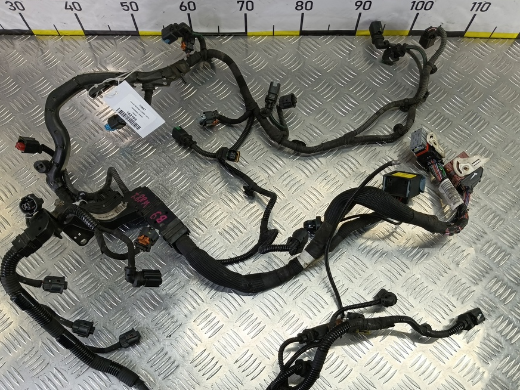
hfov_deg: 65.3
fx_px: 406
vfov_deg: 51.1
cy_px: 228
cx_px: 250
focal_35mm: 27
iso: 91
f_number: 1.6
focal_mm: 4.11
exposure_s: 1/50
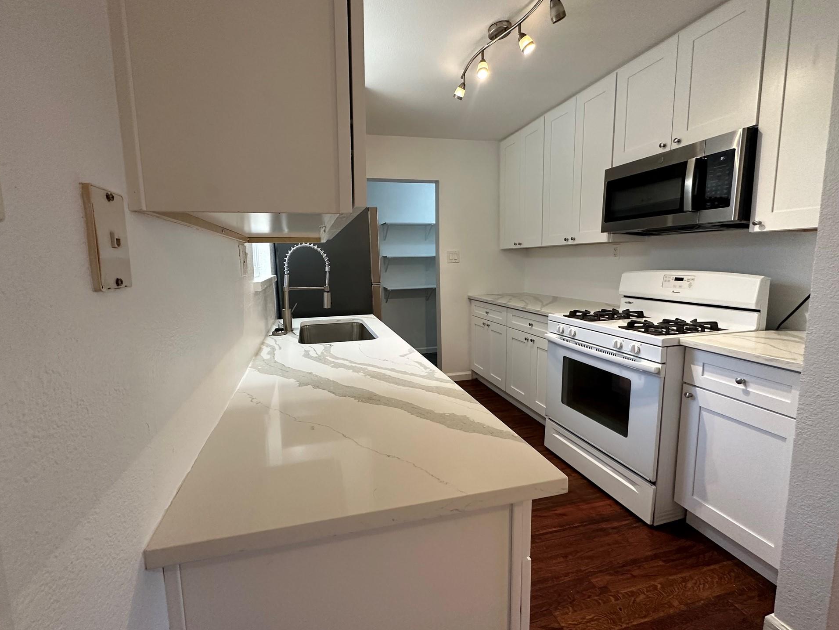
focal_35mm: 15
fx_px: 364
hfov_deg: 98.0
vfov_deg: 81.7
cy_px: 302
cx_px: 390
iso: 250
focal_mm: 2.22
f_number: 2.2
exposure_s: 1/120
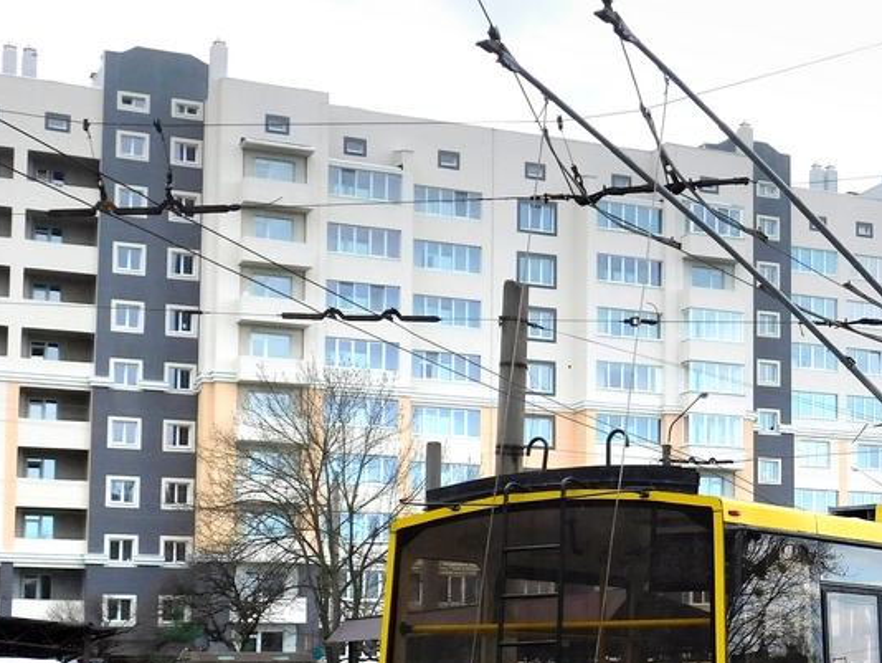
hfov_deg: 27.1
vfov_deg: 21.1
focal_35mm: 69
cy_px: 527
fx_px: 1759
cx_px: 811
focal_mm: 6.3
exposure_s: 1/320
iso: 125
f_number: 3.5
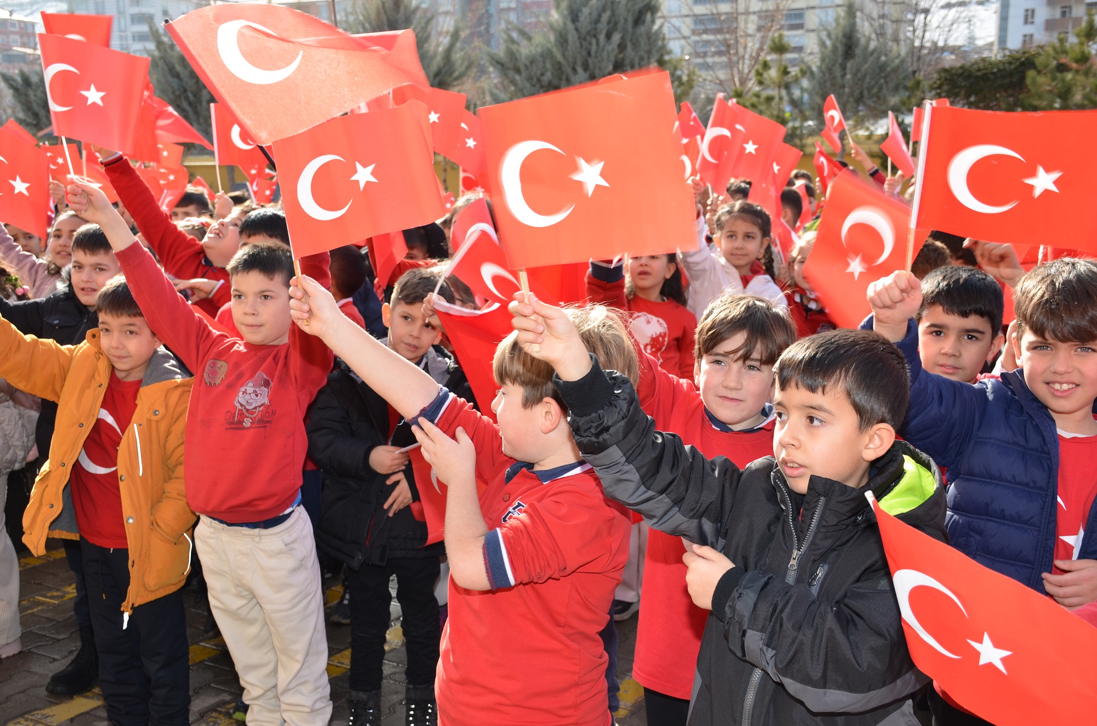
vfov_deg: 29.7
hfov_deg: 43.7
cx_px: 548
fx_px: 1368
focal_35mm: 45
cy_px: 363
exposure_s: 1/160
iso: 100
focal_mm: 30
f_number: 6.3
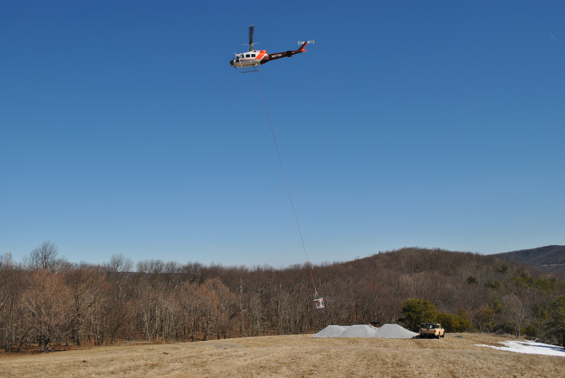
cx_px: 282
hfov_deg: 53.1
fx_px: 566
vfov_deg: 37.0
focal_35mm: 36
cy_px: 189
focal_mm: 24
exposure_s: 1/320
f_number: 9
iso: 100
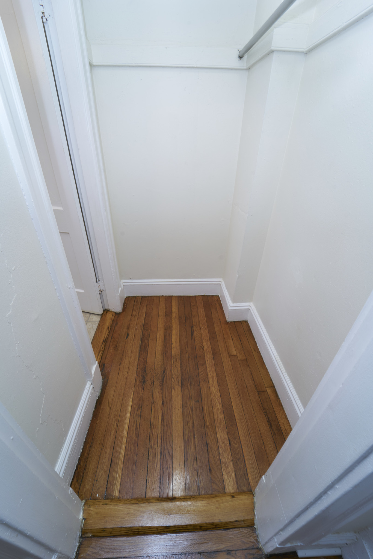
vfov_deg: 104.2
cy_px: 280
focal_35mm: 14
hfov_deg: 81.2
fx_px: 217
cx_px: 186
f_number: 11
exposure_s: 1/8
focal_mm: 14
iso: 250
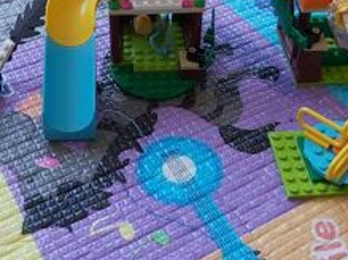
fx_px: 573
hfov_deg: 33.8
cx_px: 153
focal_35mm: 57
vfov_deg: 24.9
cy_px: 27
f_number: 1.7
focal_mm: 3.92
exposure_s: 1/100
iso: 100
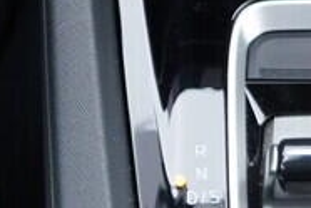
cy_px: 154
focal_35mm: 279
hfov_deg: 7.4
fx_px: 2410
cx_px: 316
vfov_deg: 4.9
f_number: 2.8
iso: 320
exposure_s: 1/40
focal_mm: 24
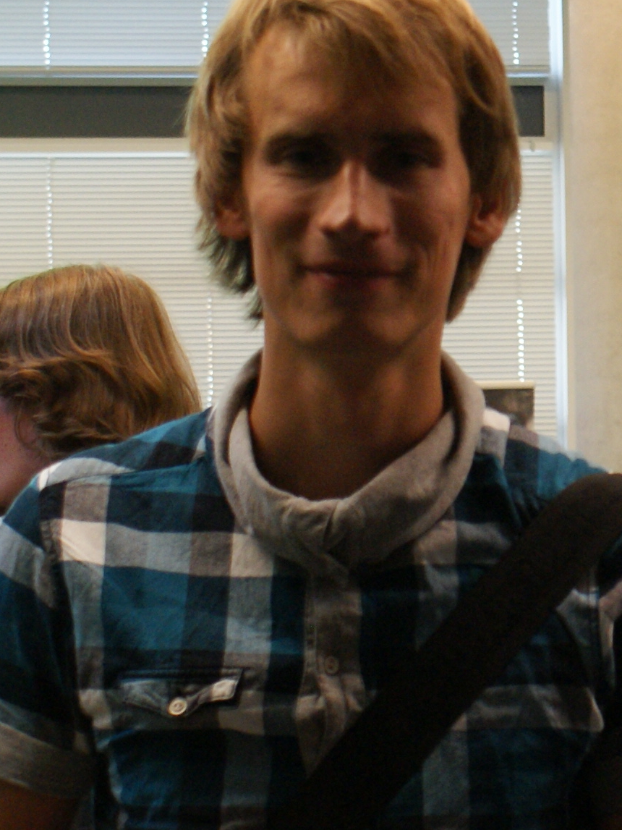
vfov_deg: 11.6
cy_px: 311
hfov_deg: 8.5
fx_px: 4089
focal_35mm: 171
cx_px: 859
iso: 400
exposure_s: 1/30
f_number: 5.6
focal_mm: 35
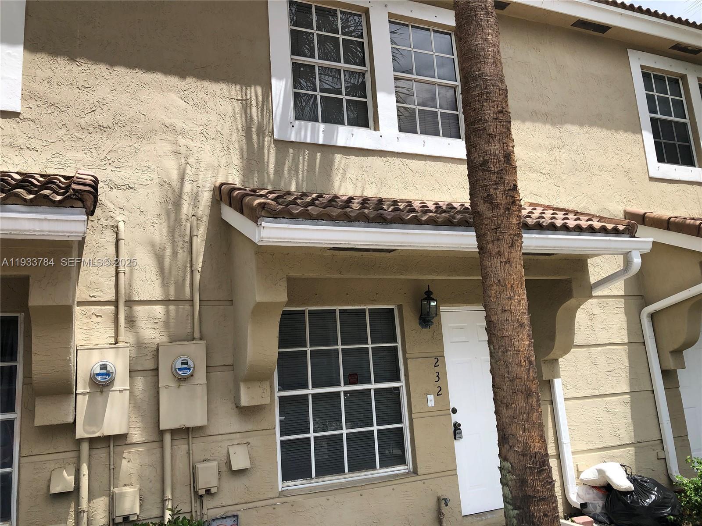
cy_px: 263
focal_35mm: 28
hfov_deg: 63.4
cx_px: 351
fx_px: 568
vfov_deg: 49.7
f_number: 1.8
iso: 20
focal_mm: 3.99
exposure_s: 1/1869
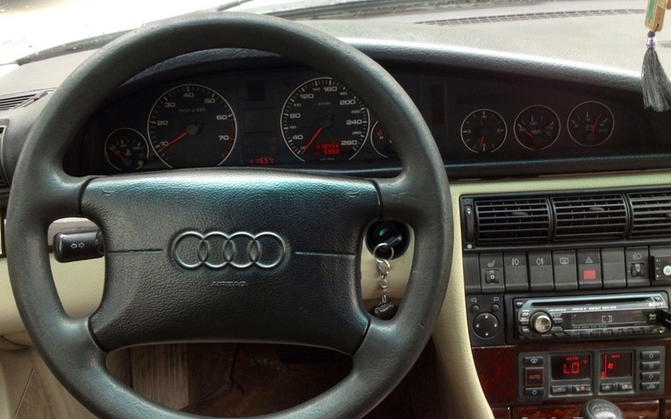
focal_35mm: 39
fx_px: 713
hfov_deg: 50.4
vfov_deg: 32.7
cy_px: 176
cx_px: 324
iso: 50
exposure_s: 1/24
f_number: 2.4
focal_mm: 4.28
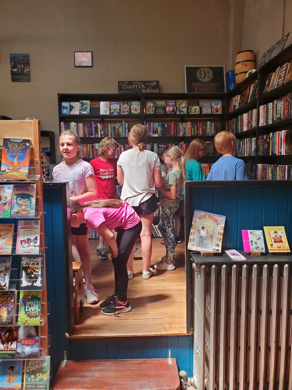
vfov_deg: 67.3
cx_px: 146
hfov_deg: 53.1
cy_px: 195
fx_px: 292
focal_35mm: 26
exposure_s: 1/120
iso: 250
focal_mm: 4.3
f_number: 2.4
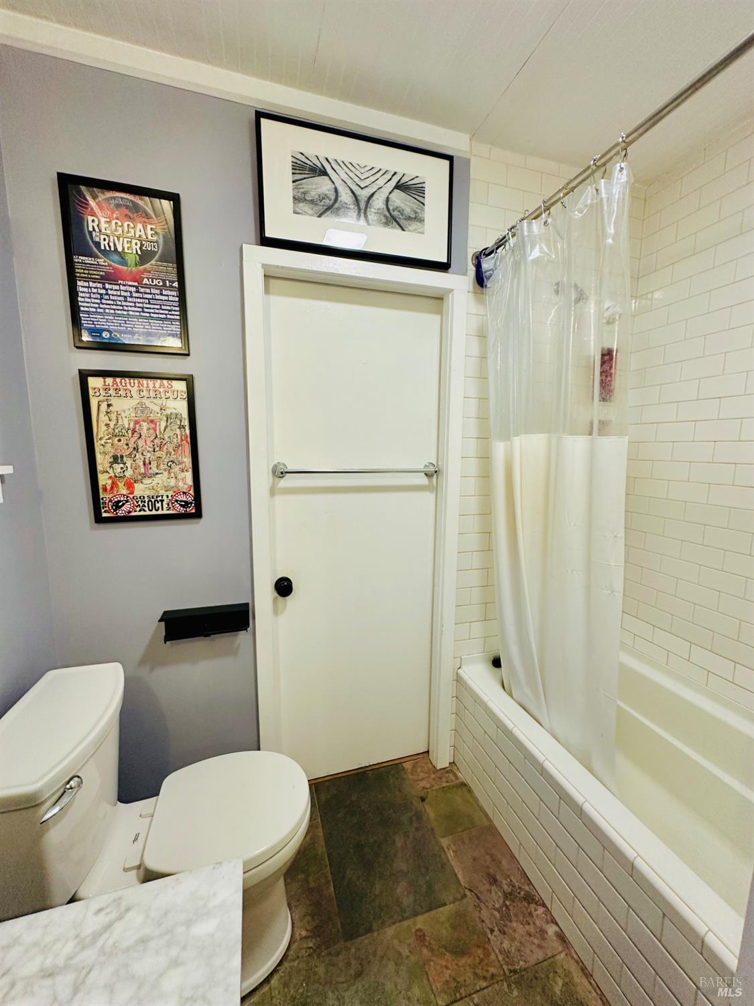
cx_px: 377
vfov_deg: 102.1
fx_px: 407
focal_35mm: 14
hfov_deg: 85.7
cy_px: 503
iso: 200
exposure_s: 1/60
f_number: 2.2
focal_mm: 2.22
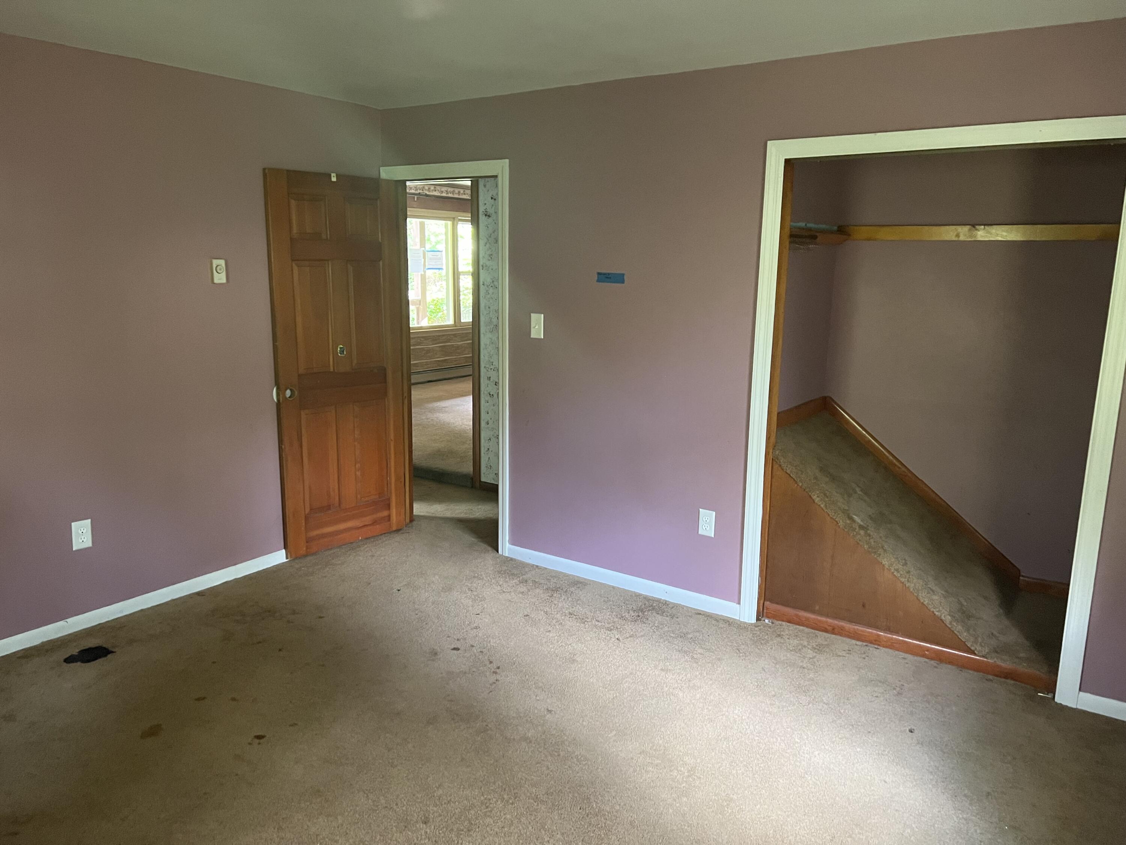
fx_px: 846
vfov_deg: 53.1
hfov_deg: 67.3
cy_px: 422
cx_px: 563
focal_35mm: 26
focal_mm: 5.7
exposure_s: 1/60
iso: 500
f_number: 1.5
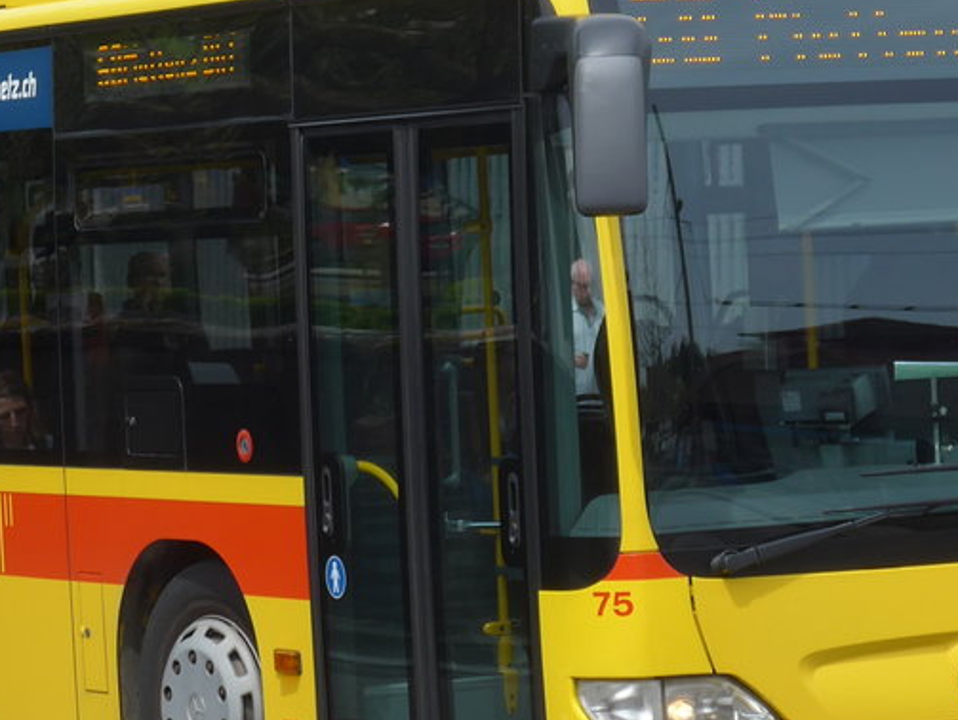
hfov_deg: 9.6
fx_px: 5677
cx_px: 387
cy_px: 162
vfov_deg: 7.2
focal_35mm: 205
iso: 80
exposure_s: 1/500
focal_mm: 17
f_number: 4.5
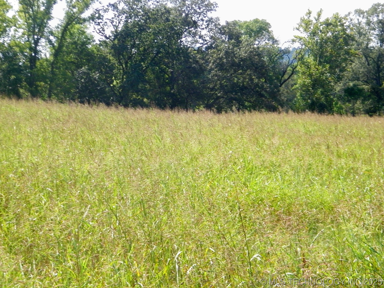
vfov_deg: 16.2
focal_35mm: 91
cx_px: 190
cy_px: 145
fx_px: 1009
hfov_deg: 21.5
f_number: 9
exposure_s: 1/160
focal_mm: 16
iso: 100
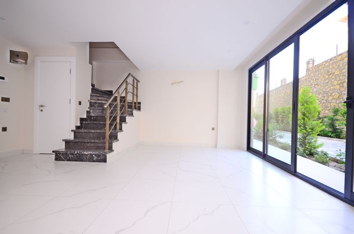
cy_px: 117
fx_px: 177
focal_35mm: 18
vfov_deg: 67.1
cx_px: 177
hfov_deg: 90.2
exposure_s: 1/60
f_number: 5.6
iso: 320
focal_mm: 12
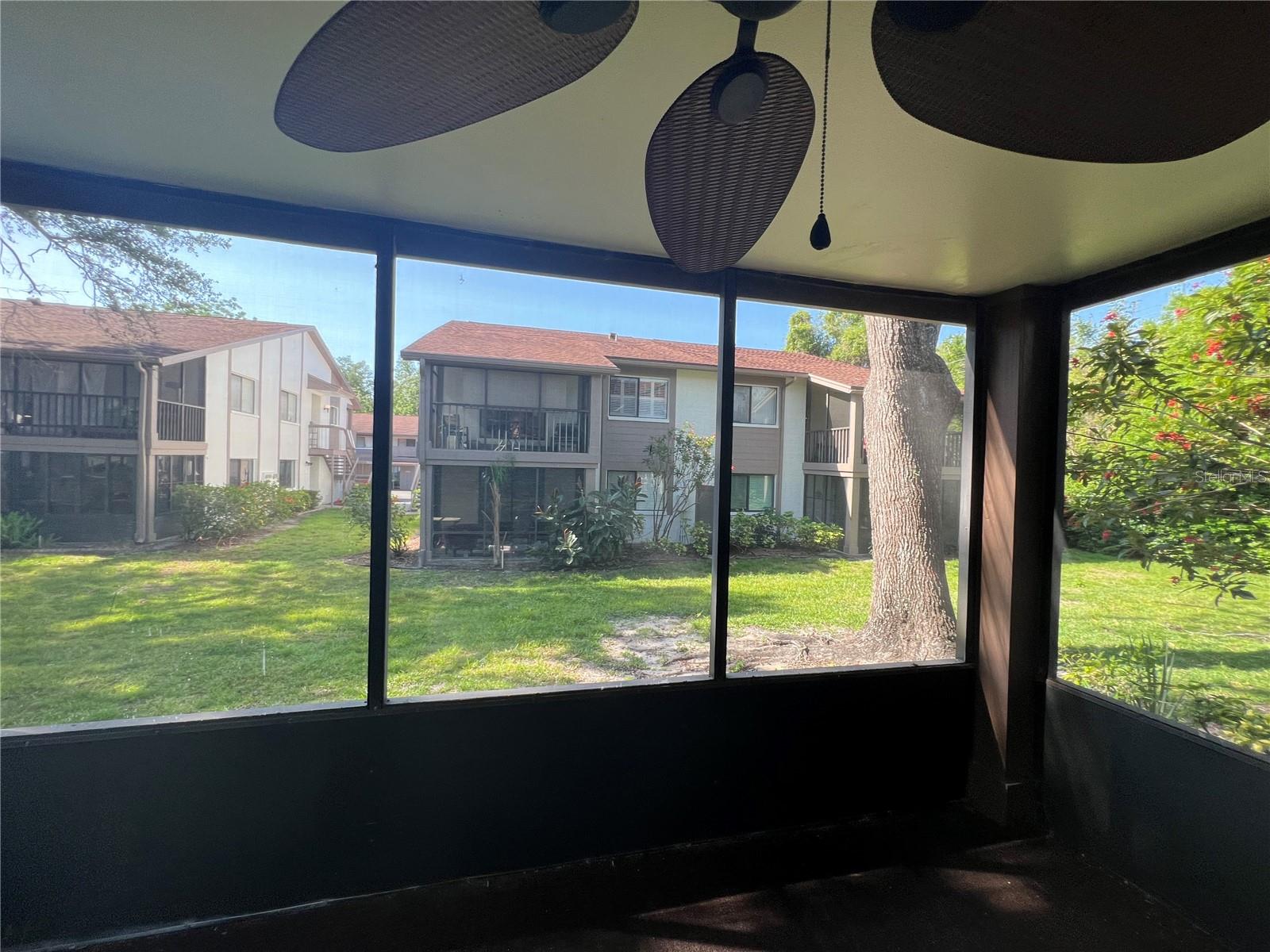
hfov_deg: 106.2
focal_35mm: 13
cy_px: 476
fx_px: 477
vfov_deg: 89.9
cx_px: 635
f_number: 1.8
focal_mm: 1.57
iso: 32
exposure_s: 1/153
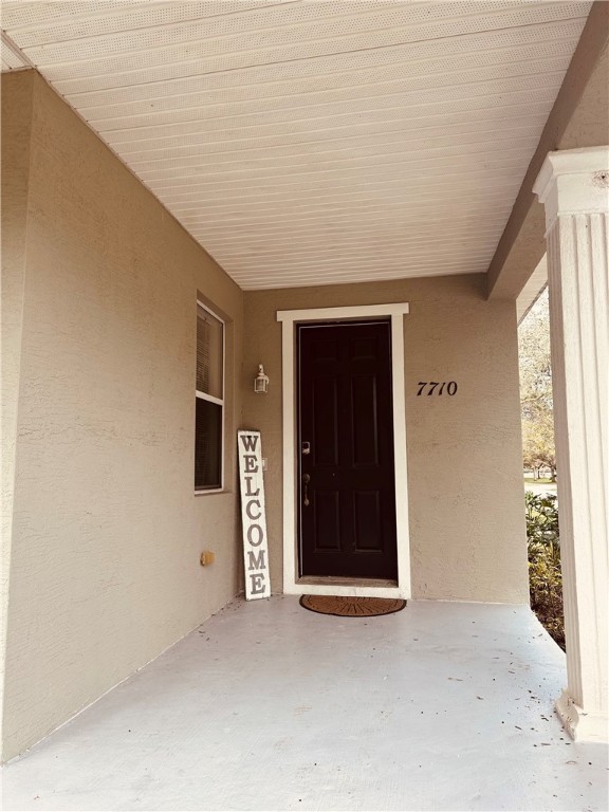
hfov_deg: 56.8
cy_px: 406
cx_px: 304
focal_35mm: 24
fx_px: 563
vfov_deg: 71.6
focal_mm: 6.86
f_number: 1.78
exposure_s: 1/685
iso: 80
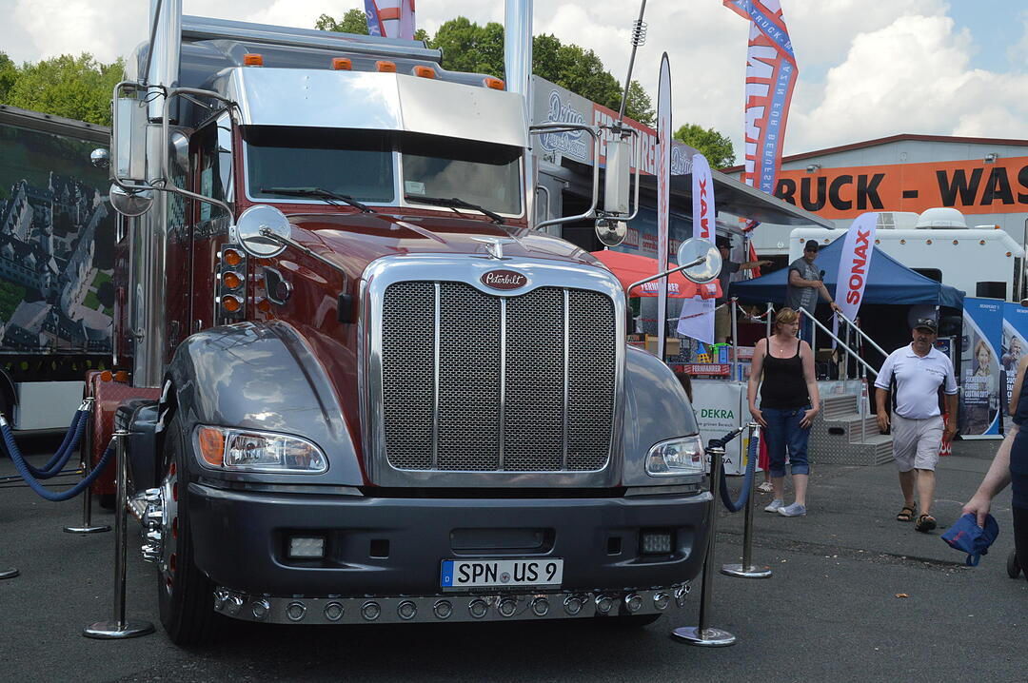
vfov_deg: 28.0
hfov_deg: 41.1
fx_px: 1369
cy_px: 342
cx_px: 514
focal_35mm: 48
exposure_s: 1/640
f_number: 13
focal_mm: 32
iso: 800
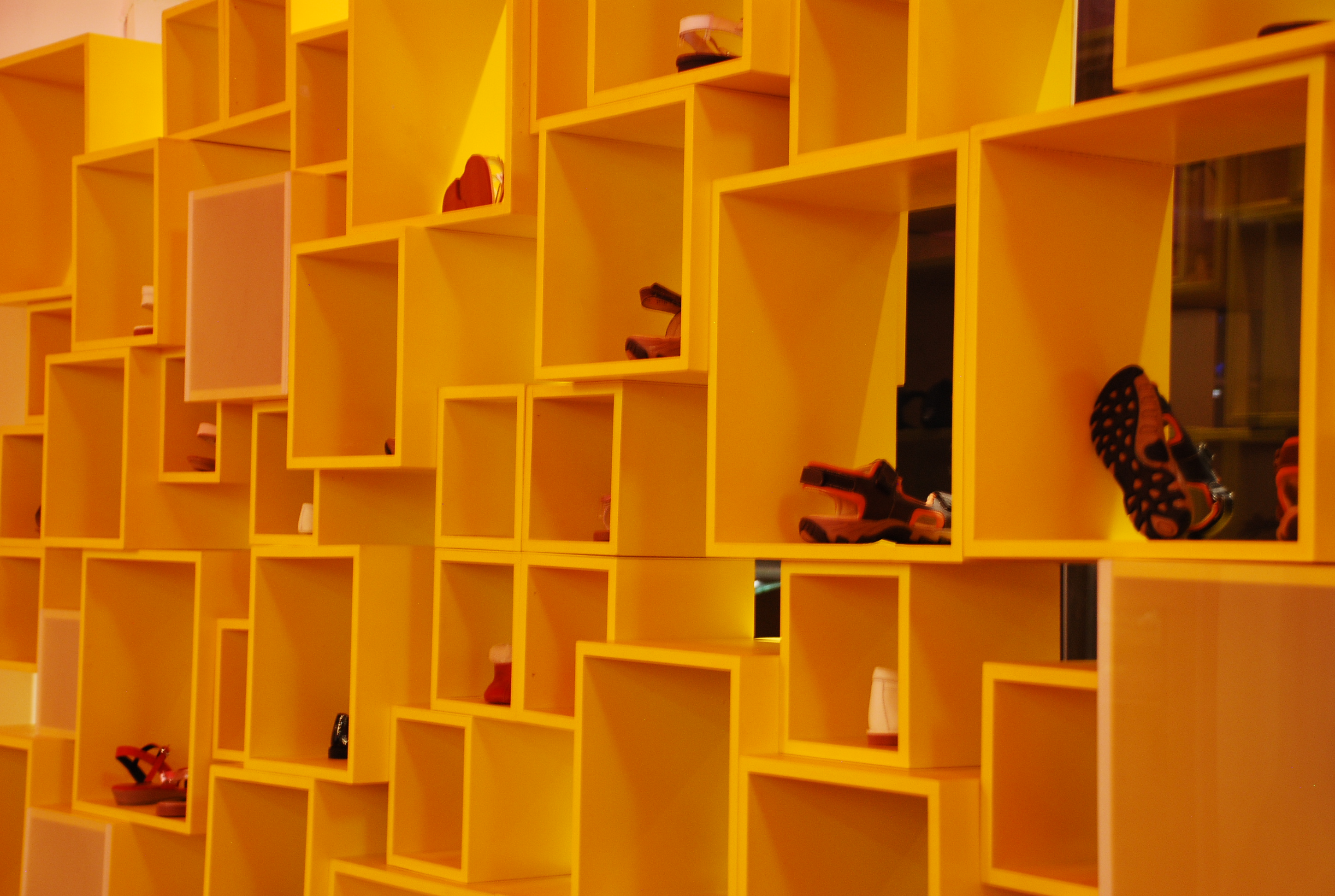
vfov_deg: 20.7
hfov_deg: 30.5
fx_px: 2453
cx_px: 668
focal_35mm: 66
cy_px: 448
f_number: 4.8
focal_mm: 44
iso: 400
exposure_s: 1/6
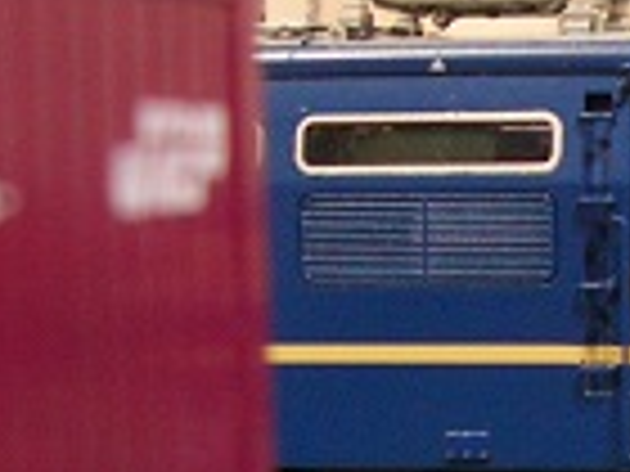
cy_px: 434
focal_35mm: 124
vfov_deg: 11.9
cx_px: 817
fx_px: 2257
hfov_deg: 15.2
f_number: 2.8
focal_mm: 5.8
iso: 123
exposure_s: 1/6.4
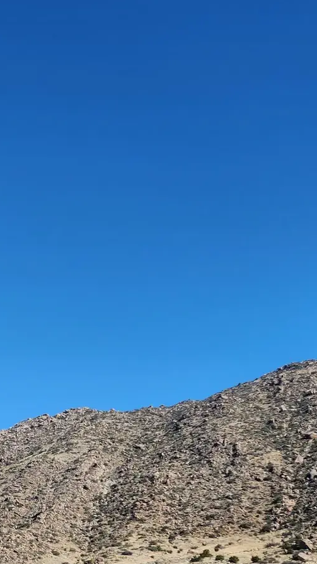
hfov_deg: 18.0
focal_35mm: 56
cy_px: 406
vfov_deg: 36.5
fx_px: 837
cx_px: -220
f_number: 1.8
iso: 20
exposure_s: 1/1636
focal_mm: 5.4
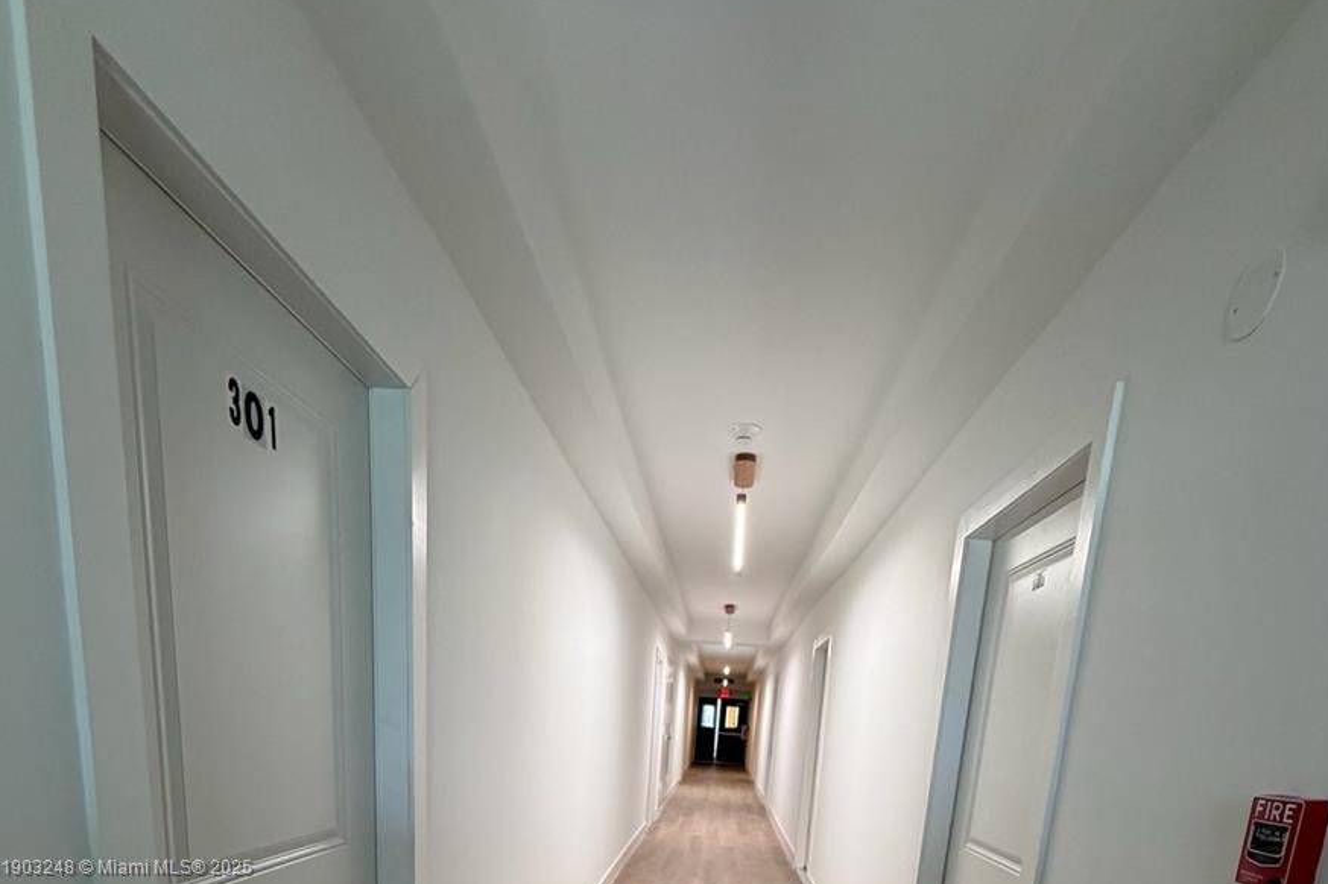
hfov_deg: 84.0
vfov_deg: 50.9
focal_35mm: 20
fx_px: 737
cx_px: 658
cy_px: 869
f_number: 2.2
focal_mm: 2.22
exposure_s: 1/60
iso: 250
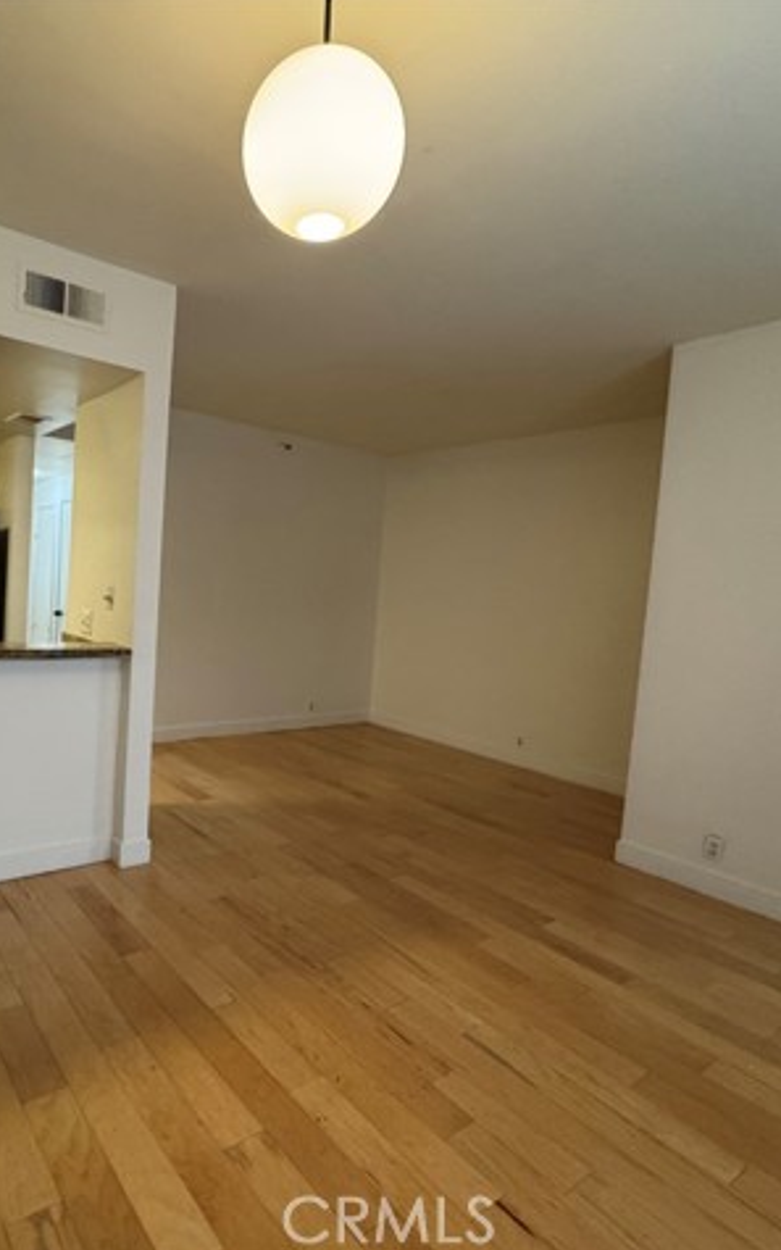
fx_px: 681
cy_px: 626
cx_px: 239
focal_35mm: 20
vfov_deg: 85.1
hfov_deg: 57.9
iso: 800
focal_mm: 2.22
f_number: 2.2
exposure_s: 1/60
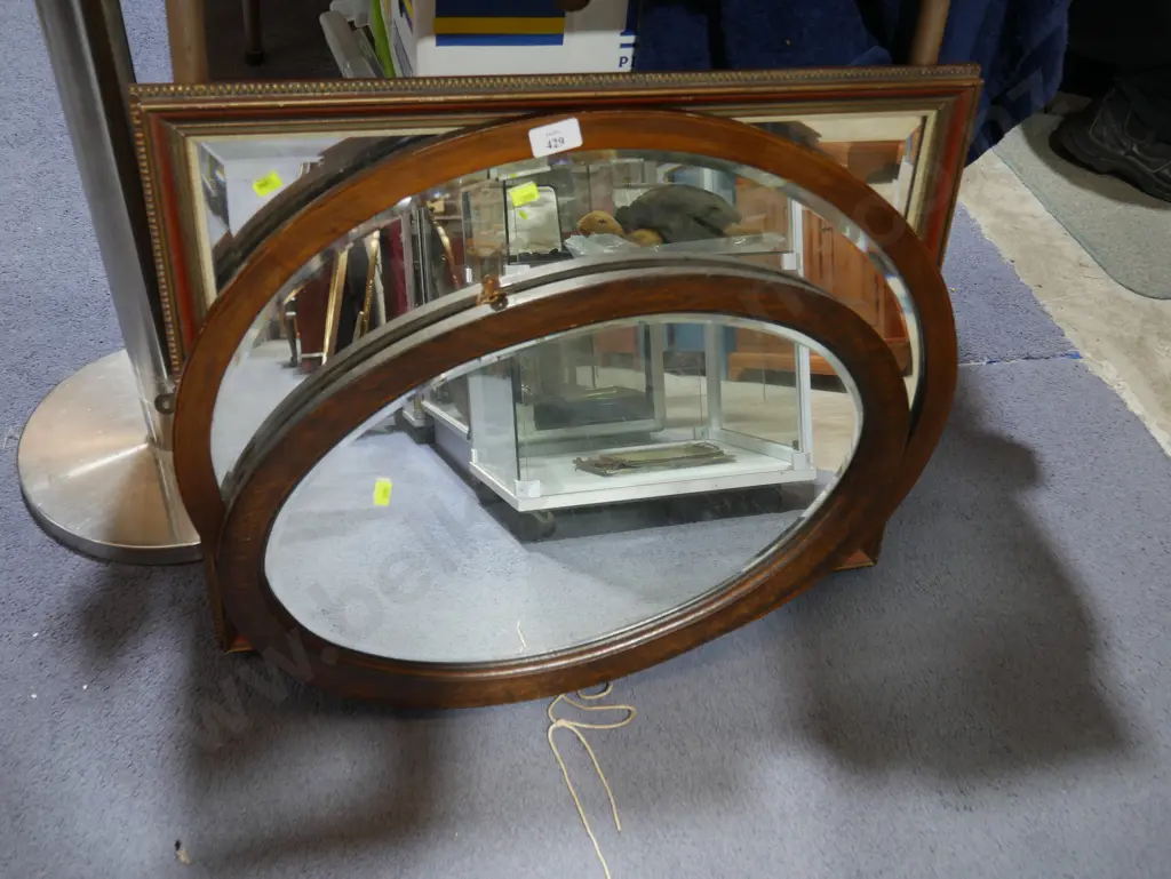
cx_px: 586
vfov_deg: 39.7
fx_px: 1218
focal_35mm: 36
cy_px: 440
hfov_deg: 51.3
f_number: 4
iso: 400
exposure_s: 1/60
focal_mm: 18
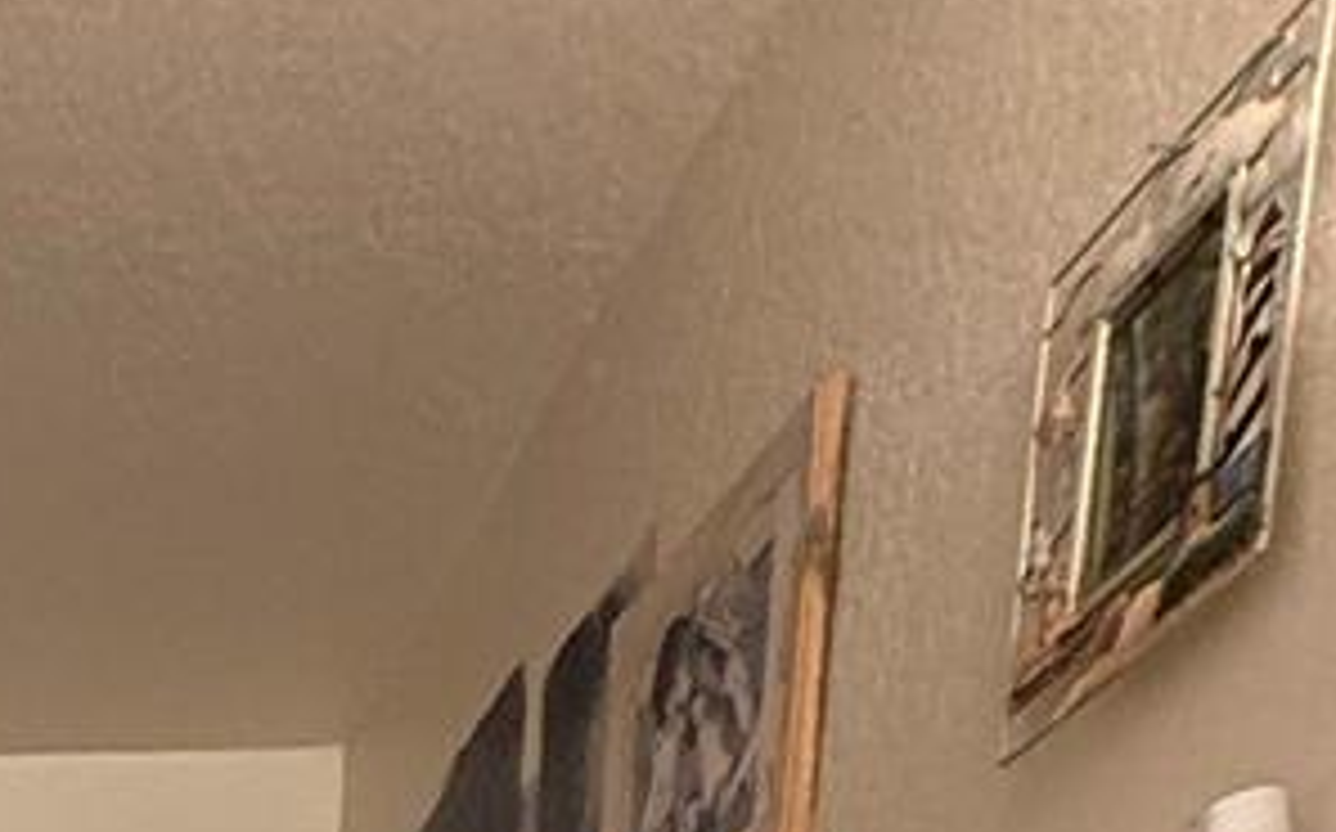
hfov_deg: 28.0
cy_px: 2159
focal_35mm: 60
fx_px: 2183
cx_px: -414
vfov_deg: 13.4
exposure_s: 1/60
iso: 400
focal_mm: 2.22
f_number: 2.2
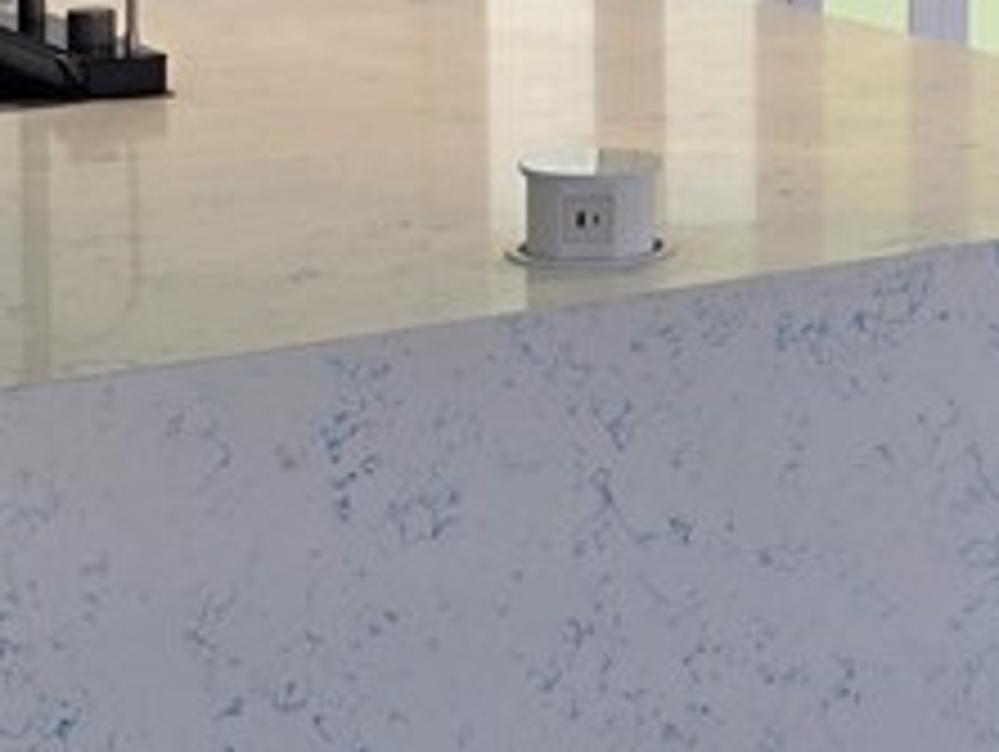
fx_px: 3062
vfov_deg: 13.7
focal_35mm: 106
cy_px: -104
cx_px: 1494
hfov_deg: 16.8
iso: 50
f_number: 1.7
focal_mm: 6.3
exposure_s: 1/120
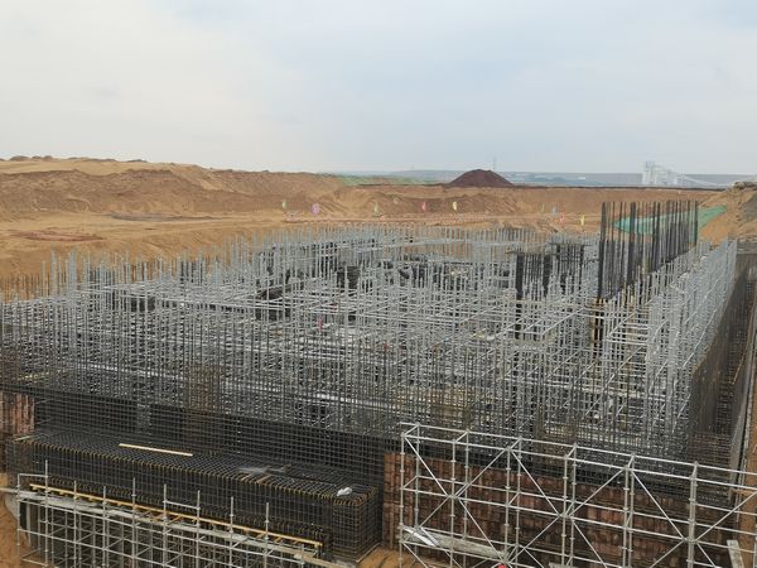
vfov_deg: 36.8
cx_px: 378
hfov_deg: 47.9
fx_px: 853
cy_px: 284
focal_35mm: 39
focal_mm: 5.58
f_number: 1.8
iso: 50
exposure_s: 1/301
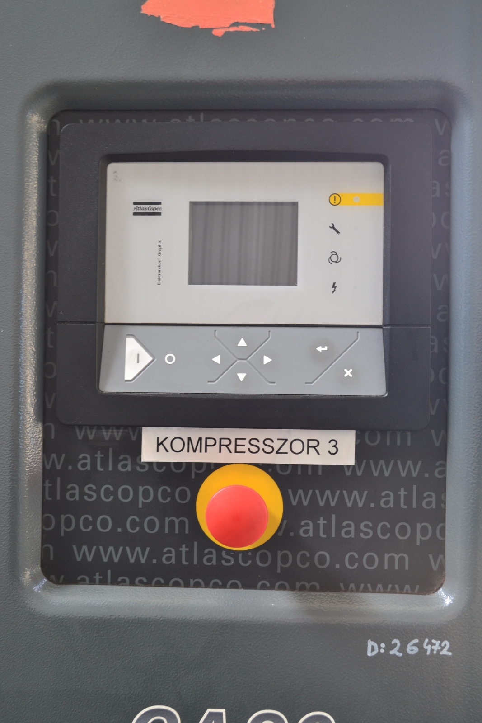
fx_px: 873
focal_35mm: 44
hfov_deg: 30.9
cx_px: 241
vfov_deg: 45.0
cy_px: 362
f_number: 6.3
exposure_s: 1/15
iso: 400
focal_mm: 29
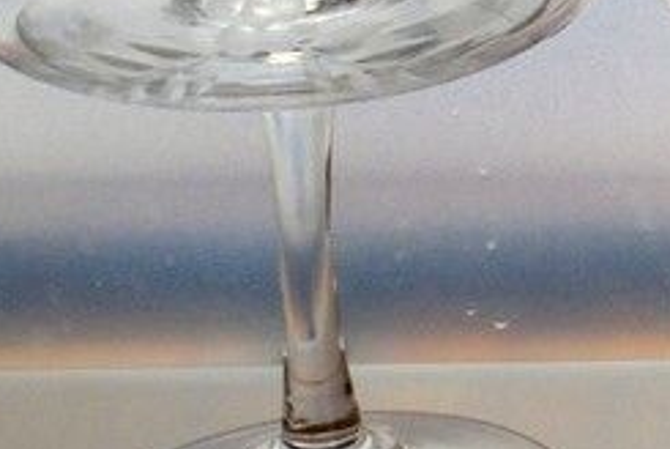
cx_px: 1012
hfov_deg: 11.9
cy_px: -56
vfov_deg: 8.3
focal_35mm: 164
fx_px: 3056
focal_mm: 7.8
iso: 100
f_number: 4.5
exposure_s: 1/30
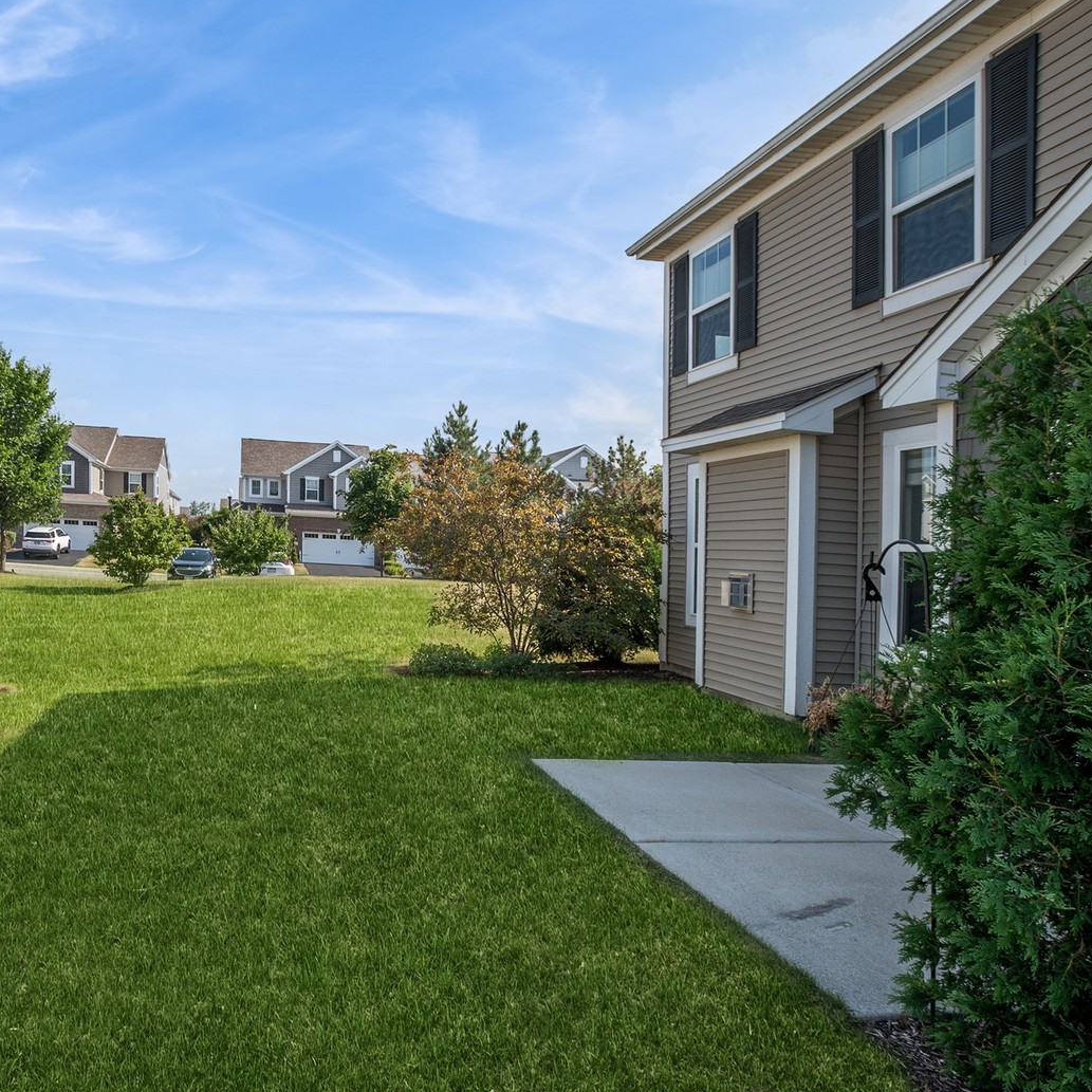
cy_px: 524
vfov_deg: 74.8
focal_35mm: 20
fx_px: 714
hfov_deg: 71.0
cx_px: 307
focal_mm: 10
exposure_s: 1/320
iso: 250
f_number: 7.1
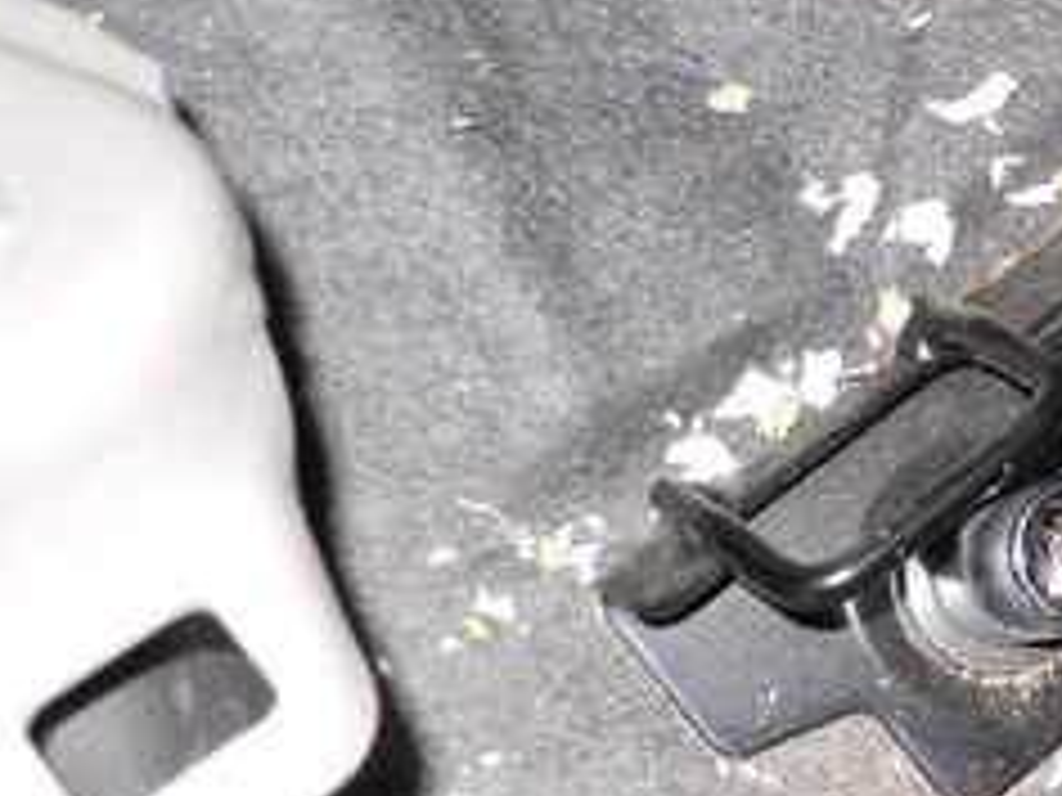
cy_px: 391
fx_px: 2332
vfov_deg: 19.4
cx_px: 1328
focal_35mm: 76
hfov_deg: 23.2
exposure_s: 1/25
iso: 80
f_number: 2.7
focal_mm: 5
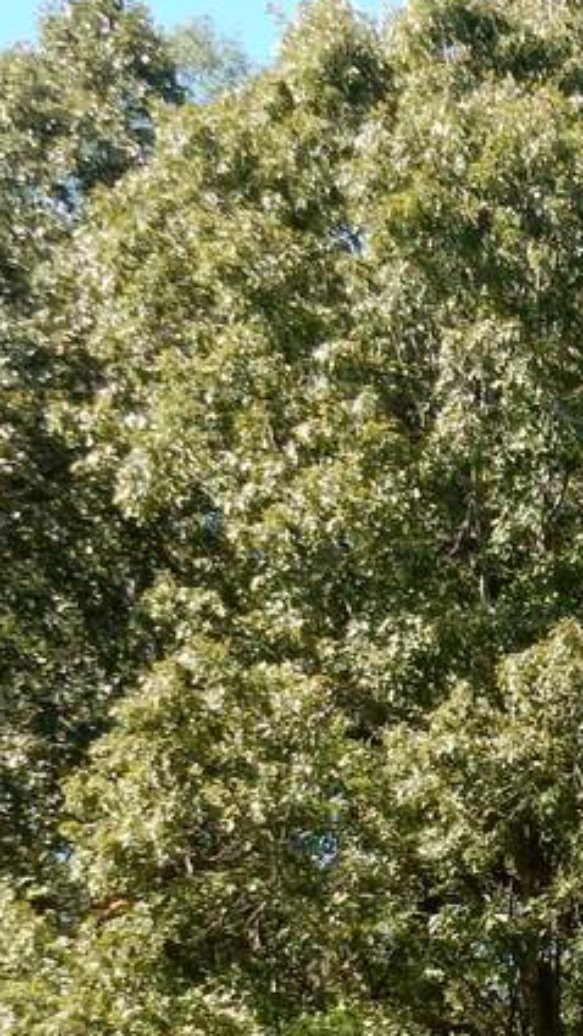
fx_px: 3244
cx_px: 1278
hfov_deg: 9.4
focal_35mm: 118
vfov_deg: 17.6
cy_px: 1095
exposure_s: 1/250
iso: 125
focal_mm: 6.4
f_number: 4
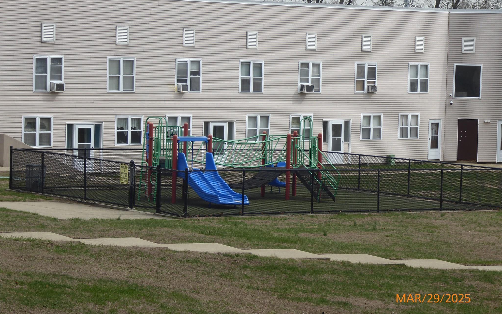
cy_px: 146
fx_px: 1847
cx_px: 251
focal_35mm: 135
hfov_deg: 15.5
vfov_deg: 9.7
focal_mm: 20.6
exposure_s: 1/160
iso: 80
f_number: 5.1
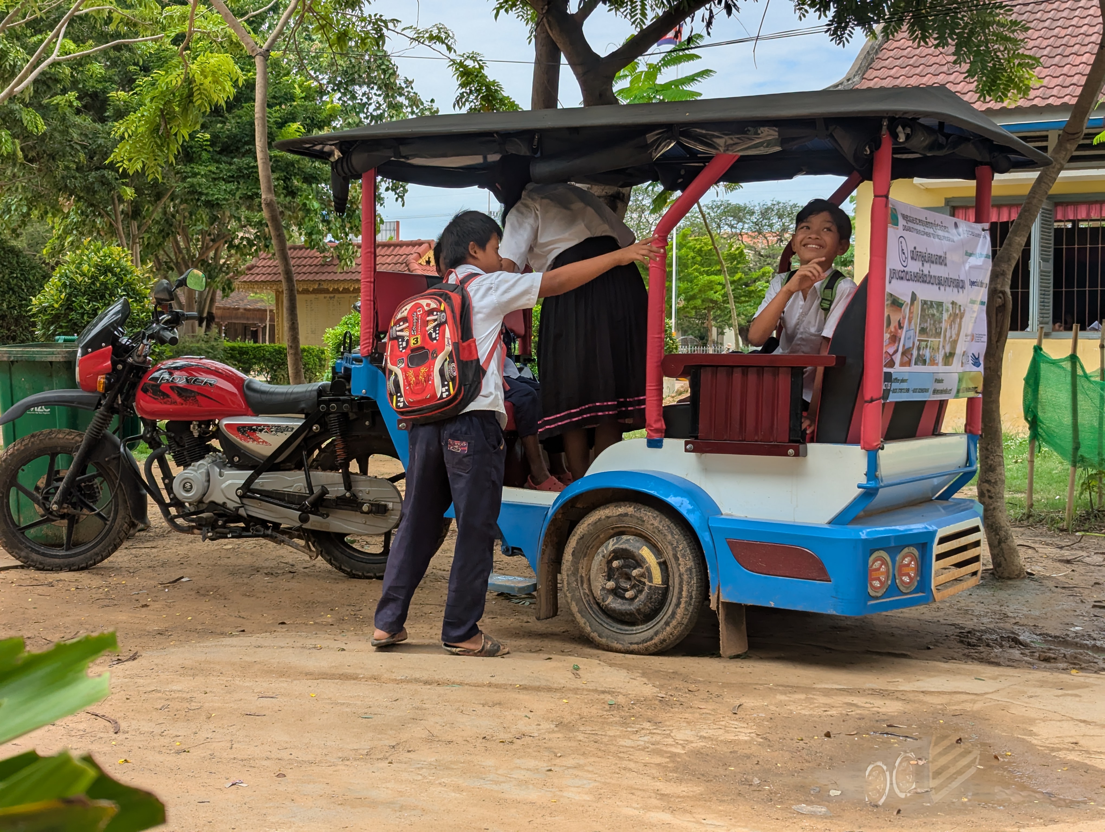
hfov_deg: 39.6
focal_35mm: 48
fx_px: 1534
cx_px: 552
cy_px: 416
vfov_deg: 30.3
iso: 41
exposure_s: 1/1689
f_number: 1.85
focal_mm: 6.81
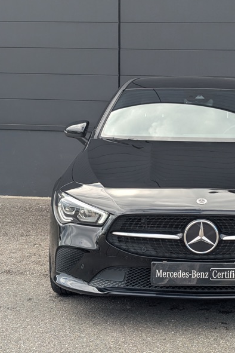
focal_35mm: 69
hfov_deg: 19.5
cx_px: 193
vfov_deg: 29.2
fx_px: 676
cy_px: 175
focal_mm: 6.9
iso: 19
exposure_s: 1/328
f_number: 1.68
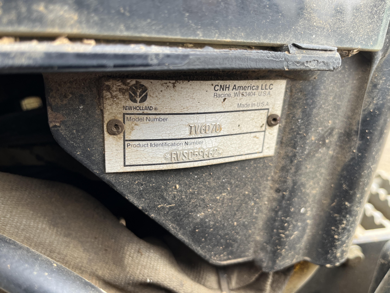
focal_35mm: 26
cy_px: 146
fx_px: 293
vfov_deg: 53.1
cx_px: 195
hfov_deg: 67.3
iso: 100
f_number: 1.6
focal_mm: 5.1
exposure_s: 1/121
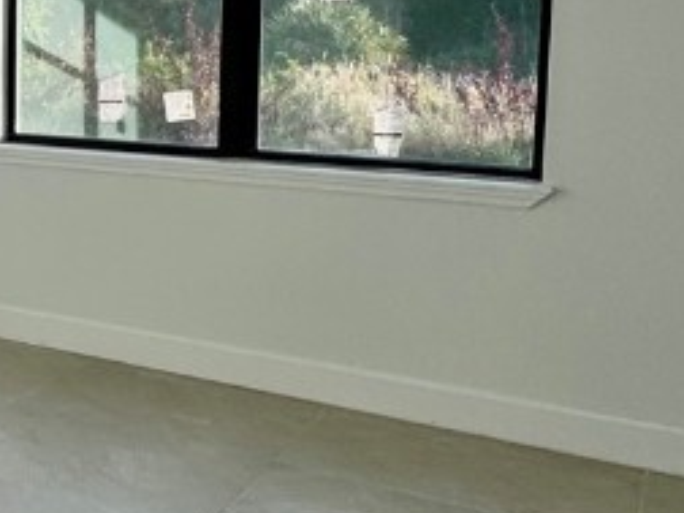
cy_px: 117
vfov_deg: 25.3
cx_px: -198
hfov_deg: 28.1
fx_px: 1126
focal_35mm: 57
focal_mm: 2.22
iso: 40
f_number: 2.2
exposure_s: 1/394
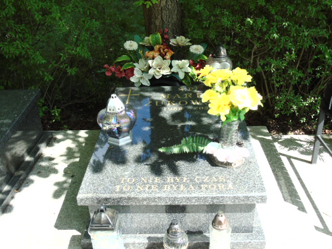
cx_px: 166
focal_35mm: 34
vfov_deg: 41.8
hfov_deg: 54.0
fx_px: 326
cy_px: 124
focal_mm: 6.1
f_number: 3.8
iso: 80
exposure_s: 1/200
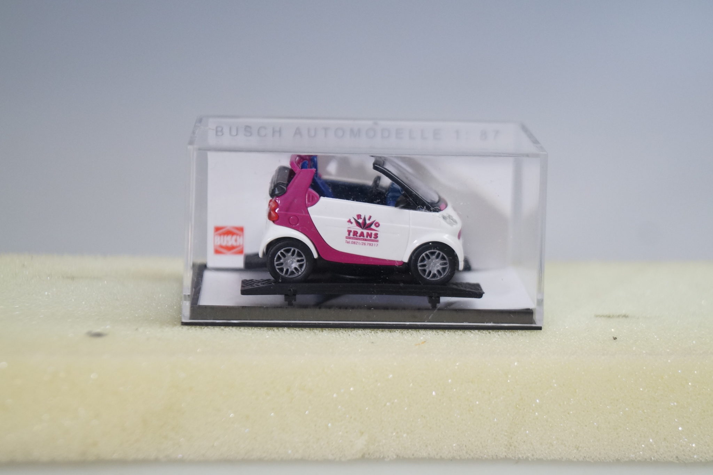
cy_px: 238
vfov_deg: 16.6
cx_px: 356
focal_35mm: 82
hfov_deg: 24.6
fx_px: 1634
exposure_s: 1/160
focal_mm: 55
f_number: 5.6
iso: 1000
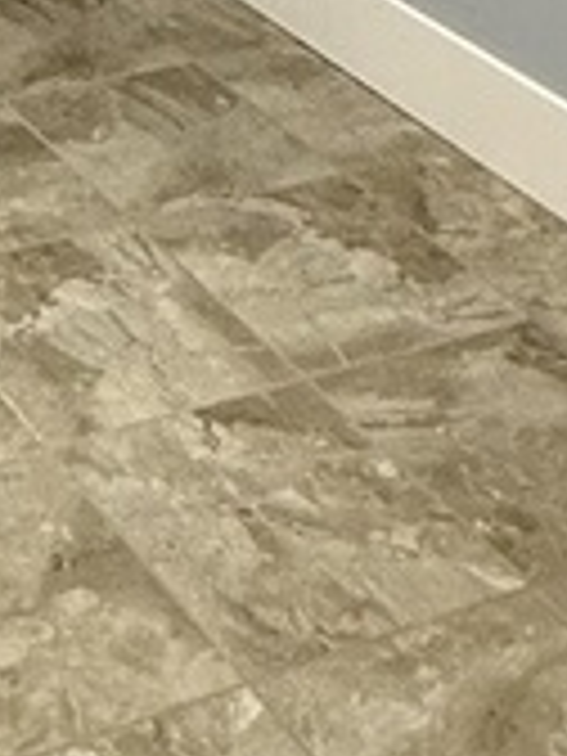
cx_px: -256
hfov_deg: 15.3
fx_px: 1966
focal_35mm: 90
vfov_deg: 19.3
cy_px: -346
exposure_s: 1/60
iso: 500
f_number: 2.2
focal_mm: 2.22
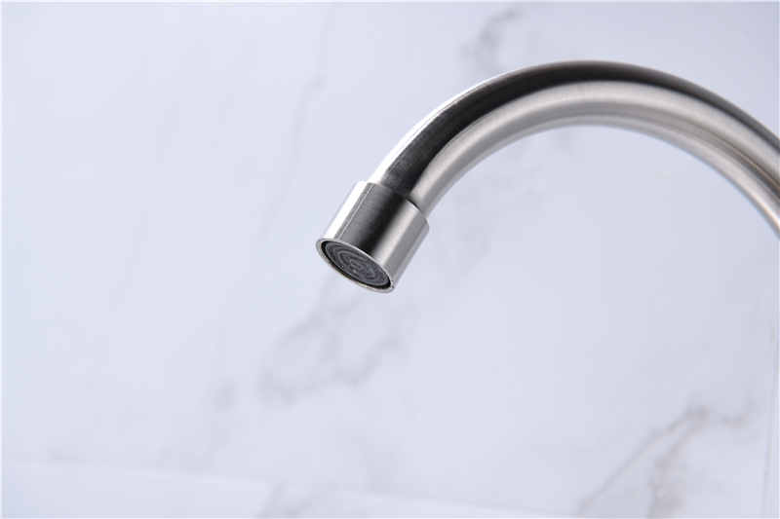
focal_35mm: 70
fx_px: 1516
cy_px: 260
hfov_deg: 28.8
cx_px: 390
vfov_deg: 19.4
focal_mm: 70
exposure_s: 1/100
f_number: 10
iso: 100
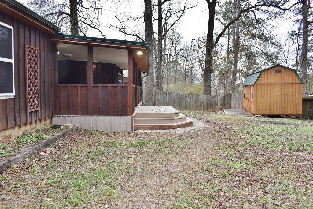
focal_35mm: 27
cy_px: 104
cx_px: 156
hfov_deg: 67.4
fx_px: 235
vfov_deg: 47.9
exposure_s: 1/125
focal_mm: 18
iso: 400
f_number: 5.6
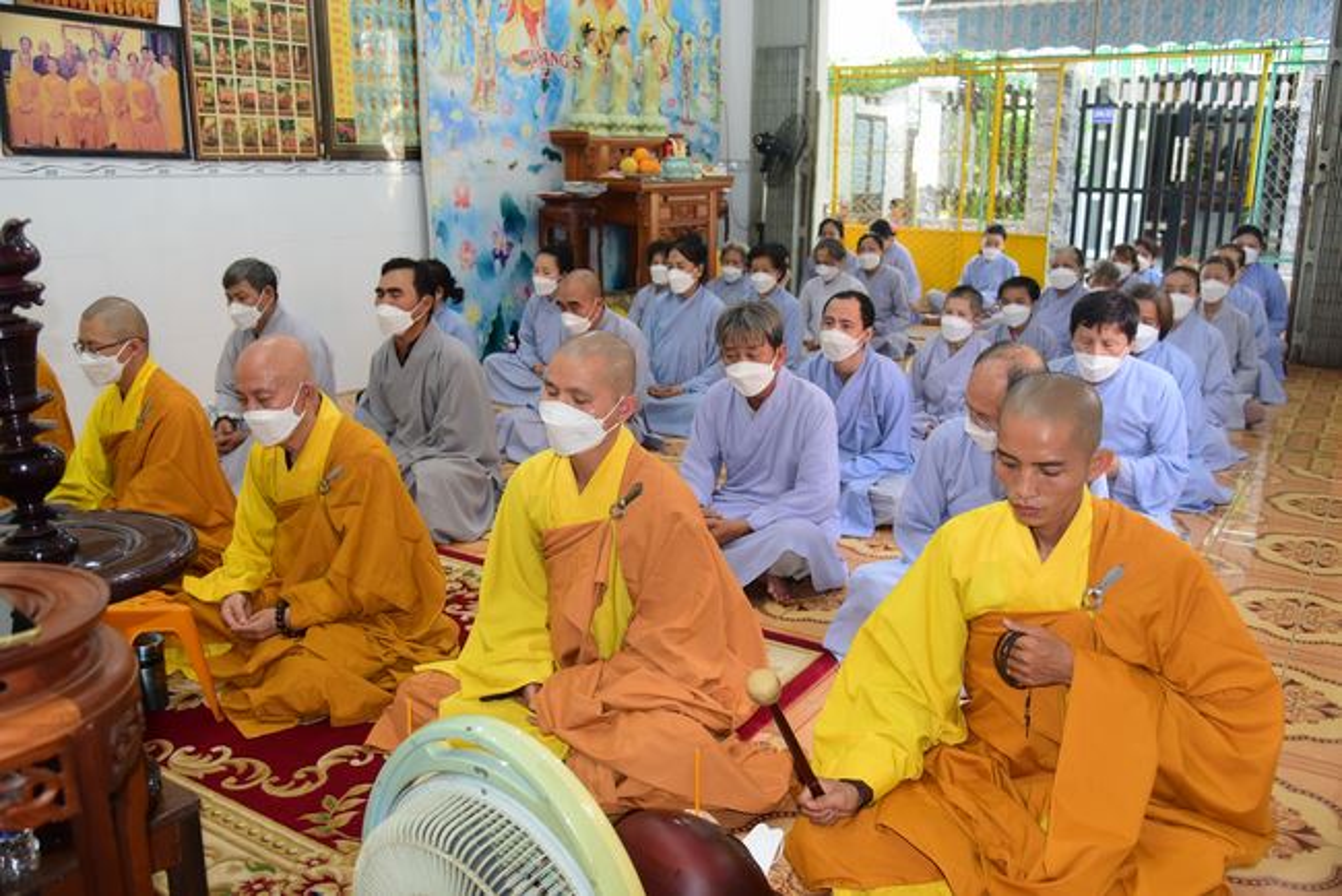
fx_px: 1119
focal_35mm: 30
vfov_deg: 43.6
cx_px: 671
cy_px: 448
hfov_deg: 61.9
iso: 500
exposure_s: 1/80
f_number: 4
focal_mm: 30
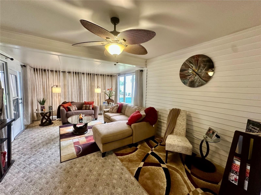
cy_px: 98
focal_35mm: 14
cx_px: 130
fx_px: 106
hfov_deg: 102.1
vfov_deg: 85.7
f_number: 2.2
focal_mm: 2.22
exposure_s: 1/60
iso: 160
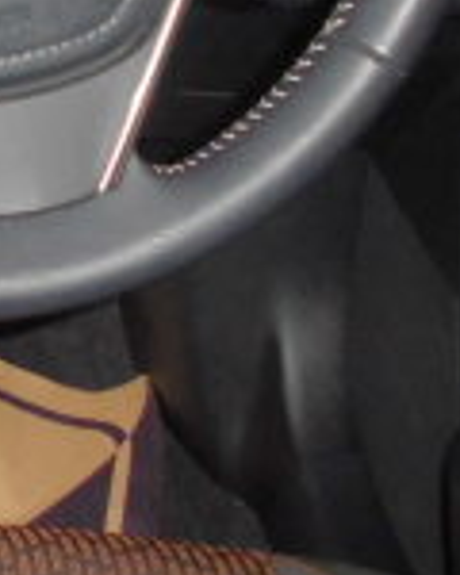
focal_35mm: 108
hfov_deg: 12.5
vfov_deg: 17.6
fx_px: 1838
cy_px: 77
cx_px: -460
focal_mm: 4.6
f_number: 3.5
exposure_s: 1/60
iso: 200
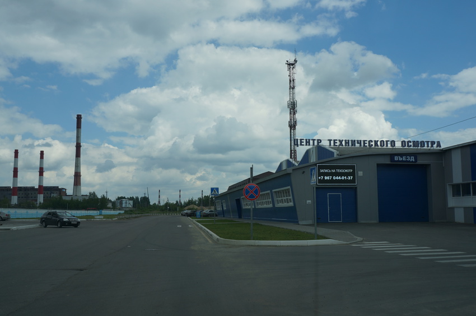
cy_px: 158
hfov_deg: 53.2
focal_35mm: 36
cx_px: 238
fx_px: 475
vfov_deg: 36.8
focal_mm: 24
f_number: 9
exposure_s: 1/250
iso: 100
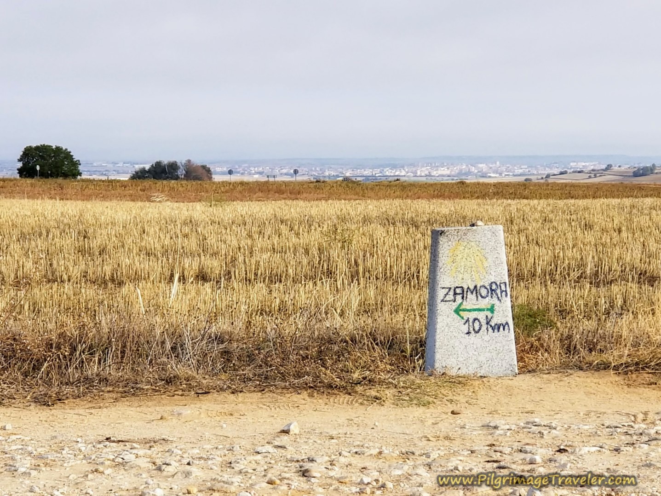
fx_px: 993
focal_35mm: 52
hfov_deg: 36.8
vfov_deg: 28.0
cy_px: 248
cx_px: 330
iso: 25
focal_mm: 6
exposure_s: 1/370
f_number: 2.4
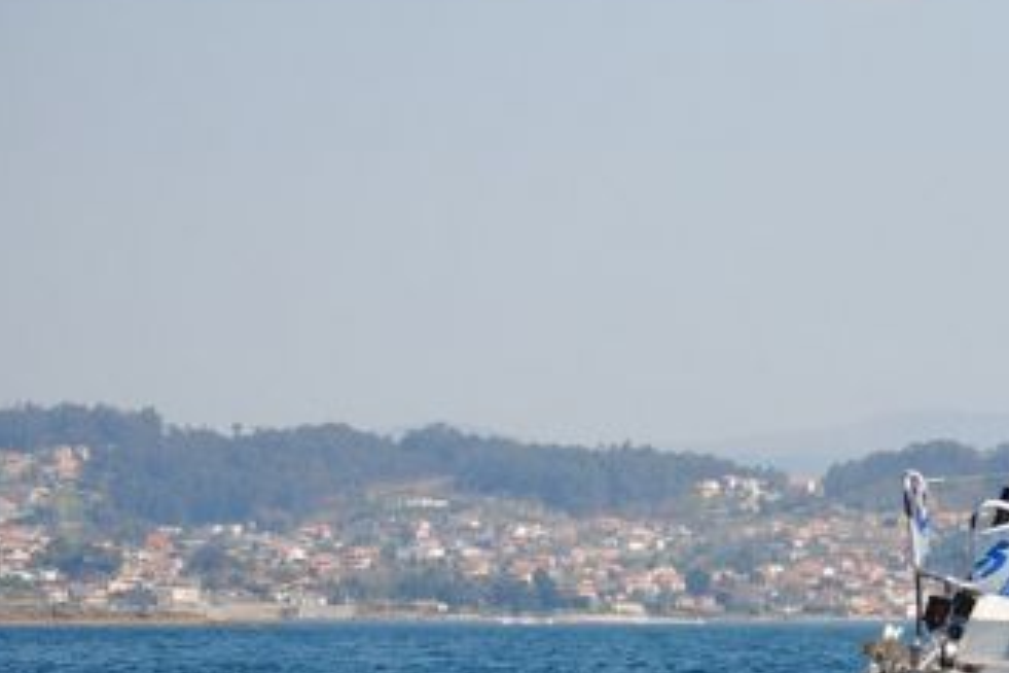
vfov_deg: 4.3
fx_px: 8856
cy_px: 486
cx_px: 1219
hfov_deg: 6.5
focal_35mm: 316
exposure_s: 1/500
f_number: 5.6
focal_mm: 86
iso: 100
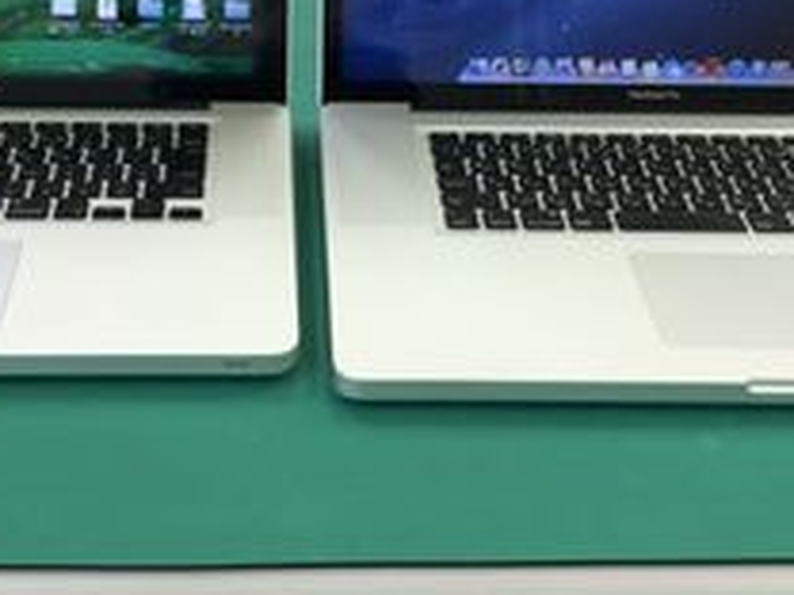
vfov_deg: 22.1
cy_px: 78
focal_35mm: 65
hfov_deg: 29.7
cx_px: 317
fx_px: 1491
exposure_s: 1/33
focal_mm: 4.12
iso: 40
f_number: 2.2
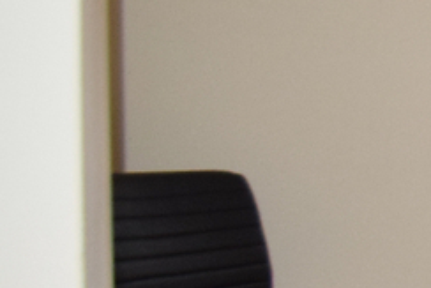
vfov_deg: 16.5
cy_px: 133
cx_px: 1086
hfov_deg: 14.1
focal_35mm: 83
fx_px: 994
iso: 800
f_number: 5
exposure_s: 1/100
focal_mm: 10
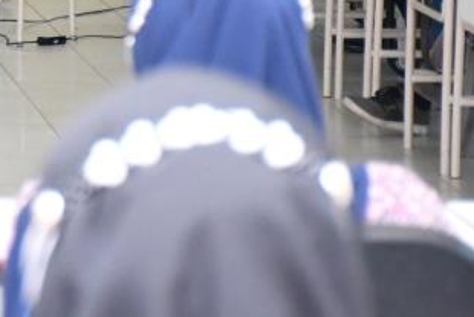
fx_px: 4307
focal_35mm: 327
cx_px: -301
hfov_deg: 6.2
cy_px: -146
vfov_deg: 4.2
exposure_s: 1/200
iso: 5000
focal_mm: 66
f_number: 5.6
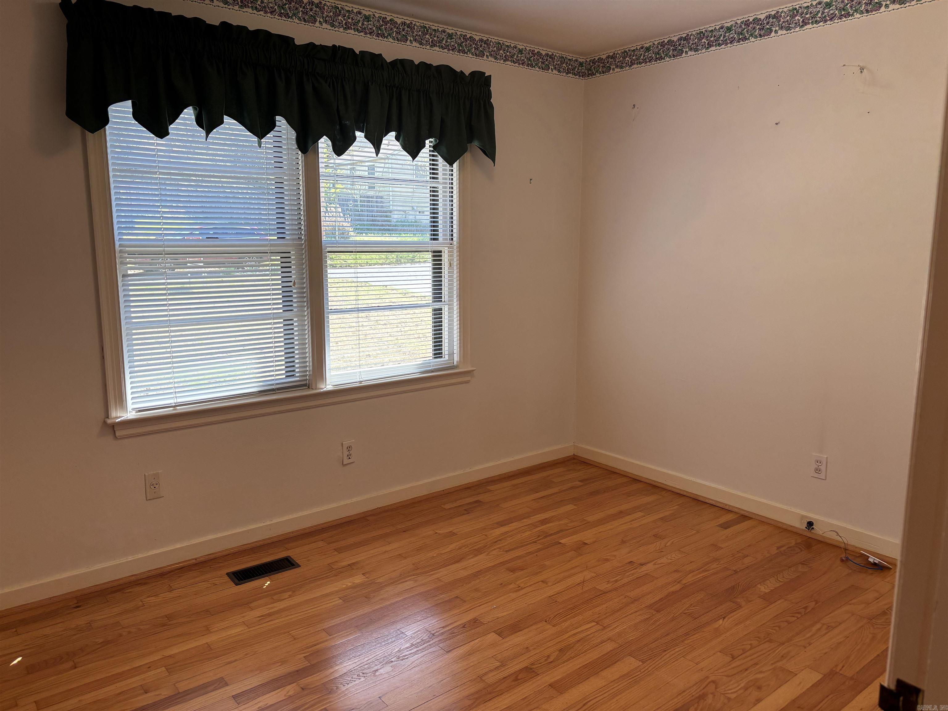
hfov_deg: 67.3
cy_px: 356
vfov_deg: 53.1
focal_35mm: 26
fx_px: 712
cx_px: 474
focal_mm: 5.96
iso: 64
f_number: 1.6
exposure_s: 1/136
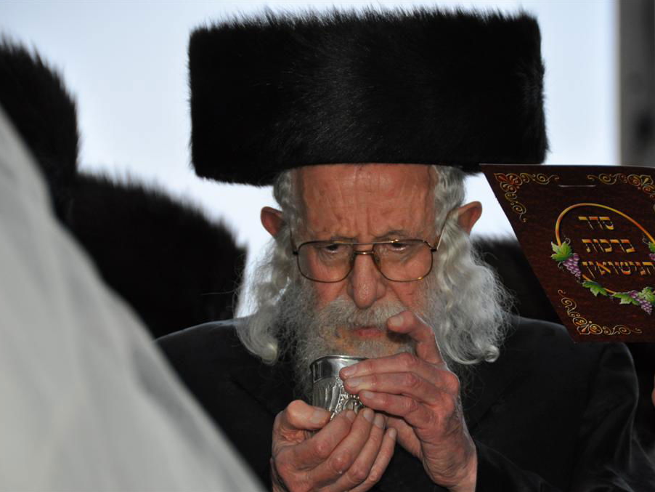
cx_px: 365
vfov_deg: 4.5
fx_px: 6189
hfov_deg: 6.1
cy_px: 246
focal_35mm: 327
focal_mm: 200
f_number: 5.6
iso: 800
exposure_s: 1/60
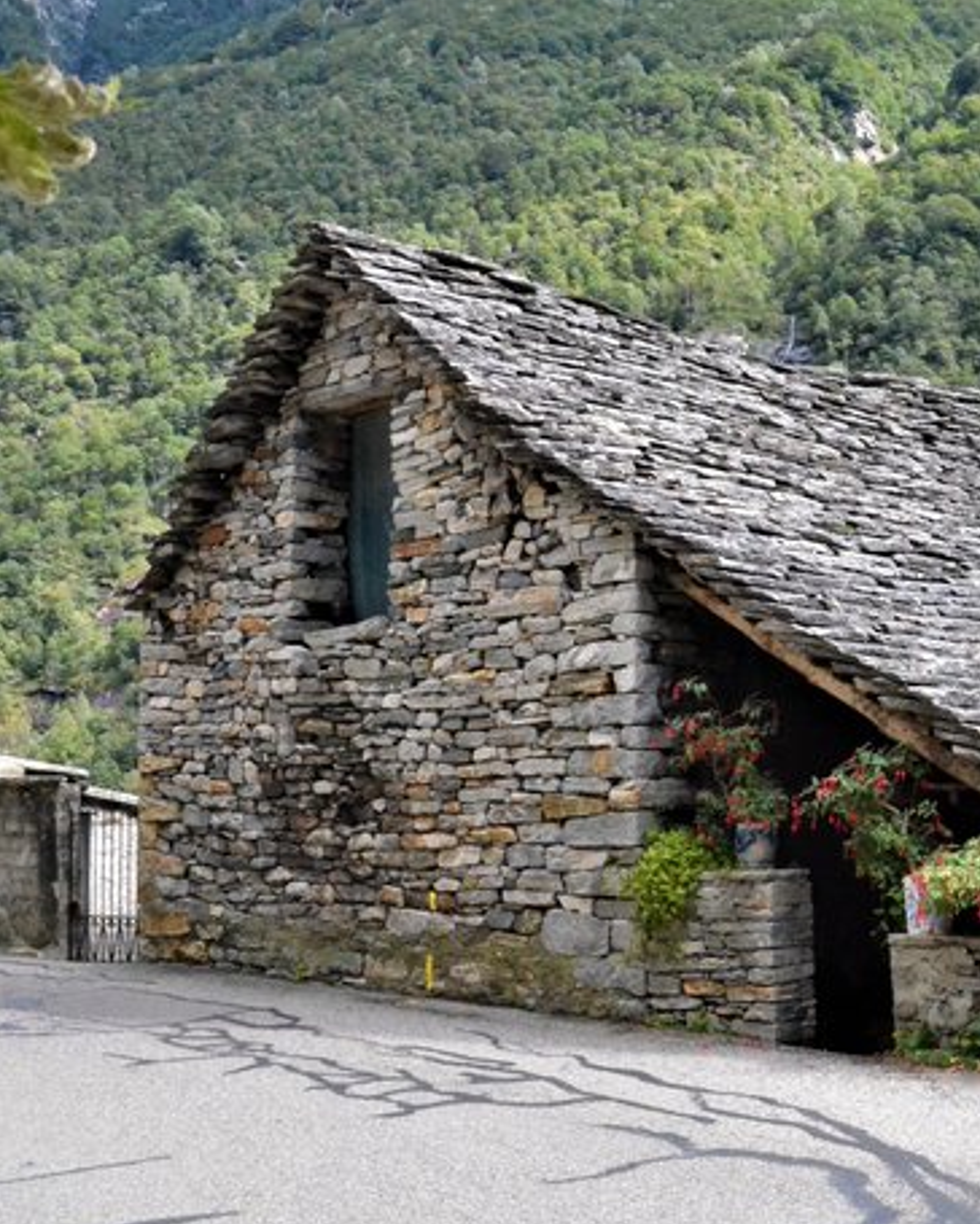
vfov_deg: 36.1
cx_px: 856
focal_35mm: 52
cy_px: 581
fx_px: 1879
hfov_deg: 28.3
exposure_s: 1/800
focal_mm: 21
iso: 6400
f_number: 14
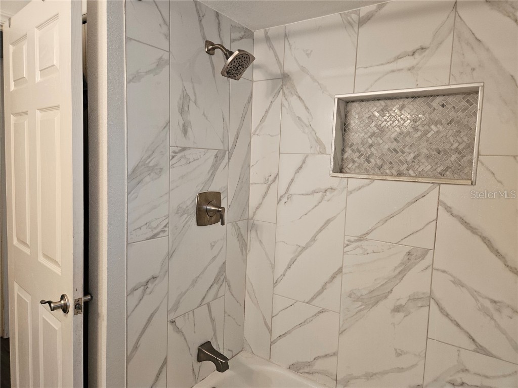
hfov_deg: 73.9
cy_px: 194
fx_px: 344
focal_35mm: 23
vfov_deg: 58.9
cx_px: 259
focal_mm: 5.4
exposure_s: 1/120
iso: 250
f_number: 1.8
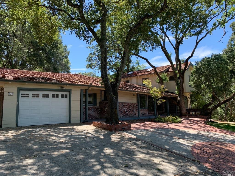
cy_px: 88
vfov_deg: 53.1
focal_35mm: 26
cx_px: 118
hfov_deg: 67.3
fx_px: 177
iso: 25
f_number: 1.8
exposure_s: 1/673
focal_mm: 4.25
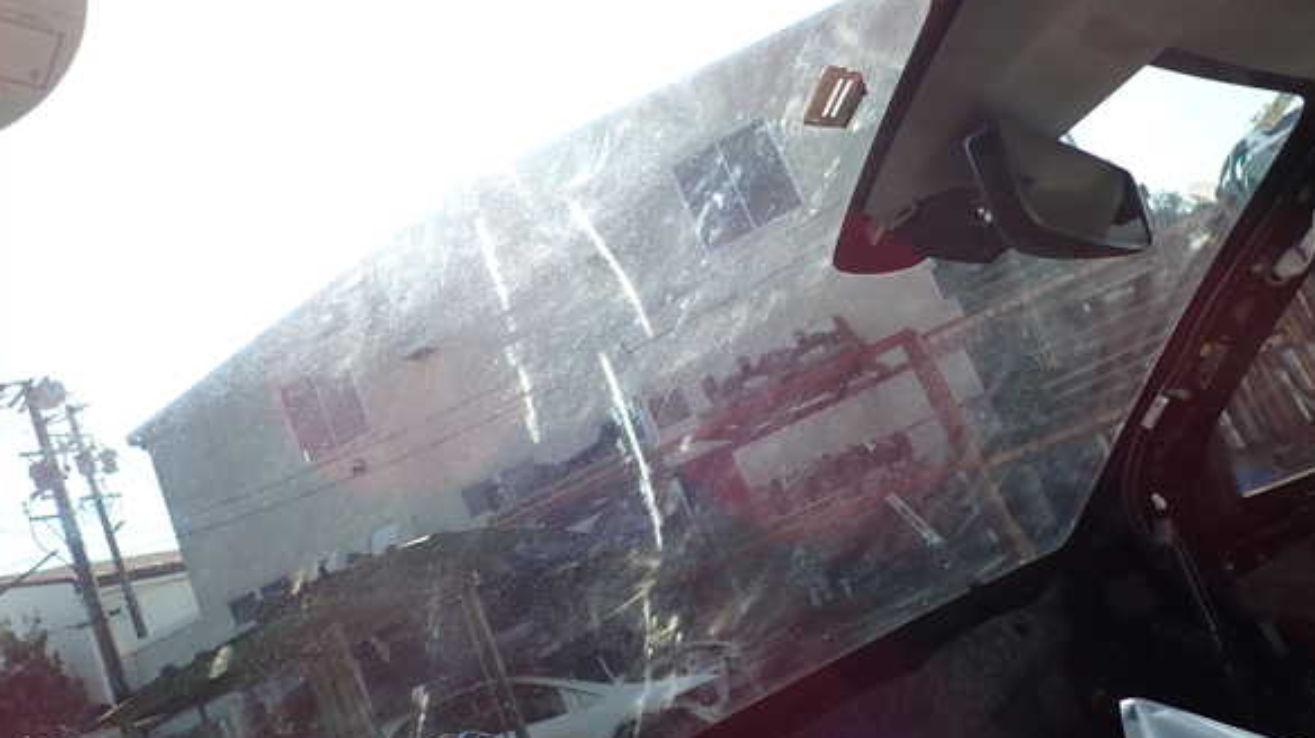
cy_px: 374
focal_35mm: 28
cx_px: 651
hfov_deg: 67.9
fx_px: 976
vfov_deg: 41.5
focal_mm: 4.5
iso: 100
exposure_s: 1/800
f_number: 2.8
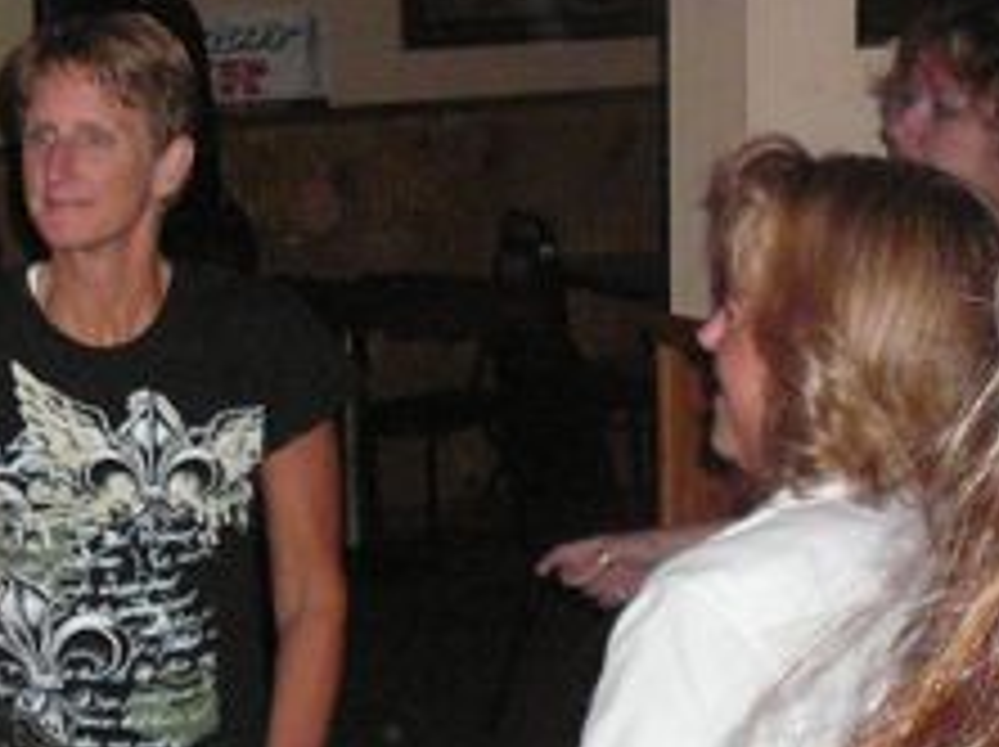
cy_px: 324
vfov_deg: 14.6
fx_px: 2912
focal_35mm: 101
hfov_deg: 17.8
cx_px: -410
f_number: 2.8
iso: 400
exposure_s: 1/30
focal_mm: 5.2
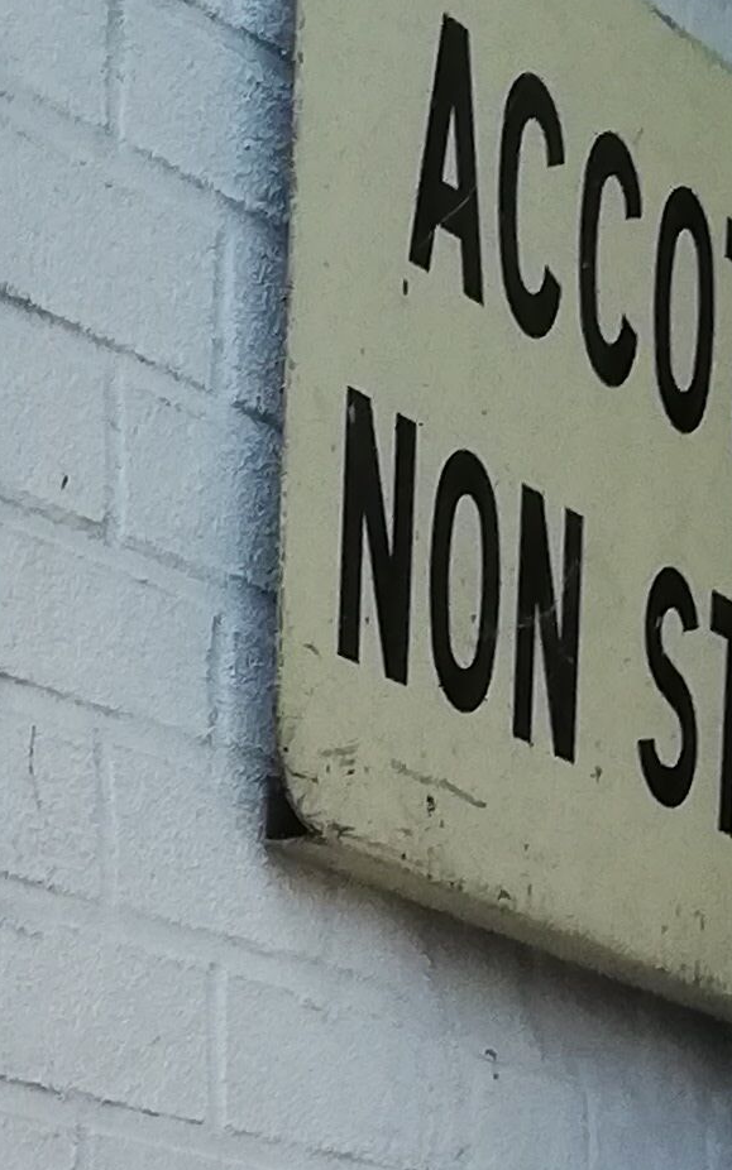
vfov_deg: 12.1
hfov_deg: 8.4
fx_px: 4882
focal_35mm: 153
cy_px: 2355
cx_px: -269
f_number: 2.2
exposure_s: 1/33.3
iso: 200
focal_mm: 3.81
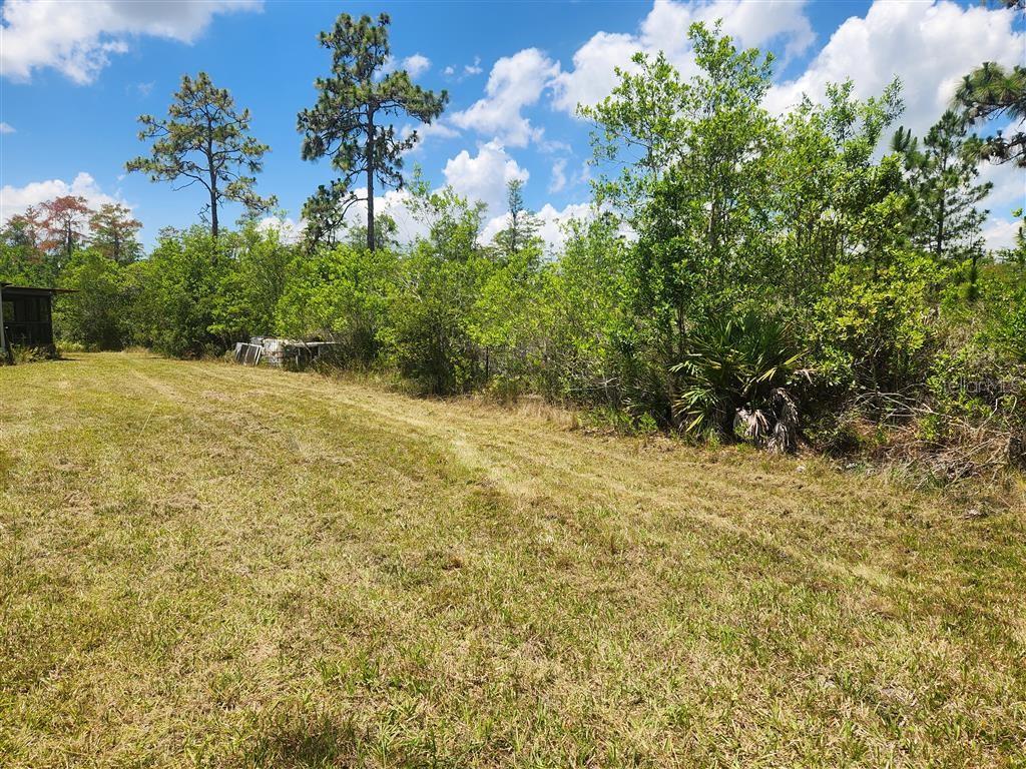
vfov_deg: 58.9
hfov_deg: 73.9
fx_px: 682
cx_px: 513
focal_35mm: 23
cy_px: 384
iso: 20
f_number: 1.8
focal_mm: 5.4
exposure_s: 1/1493
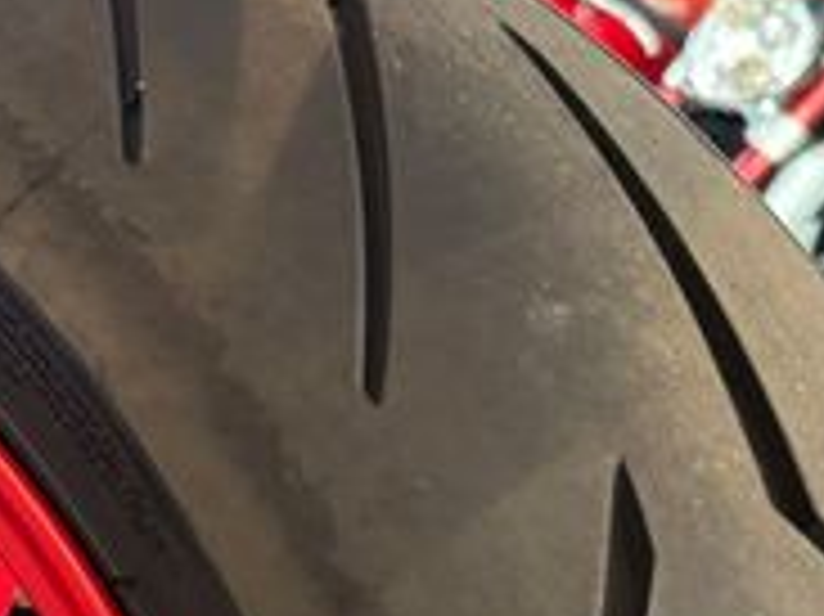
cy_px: 895
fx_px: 1998
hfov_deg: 21.2
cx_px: -239
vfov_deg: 16.2
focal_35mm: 84
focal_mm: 6.76
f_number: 1.78
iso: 640
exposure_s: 1/50
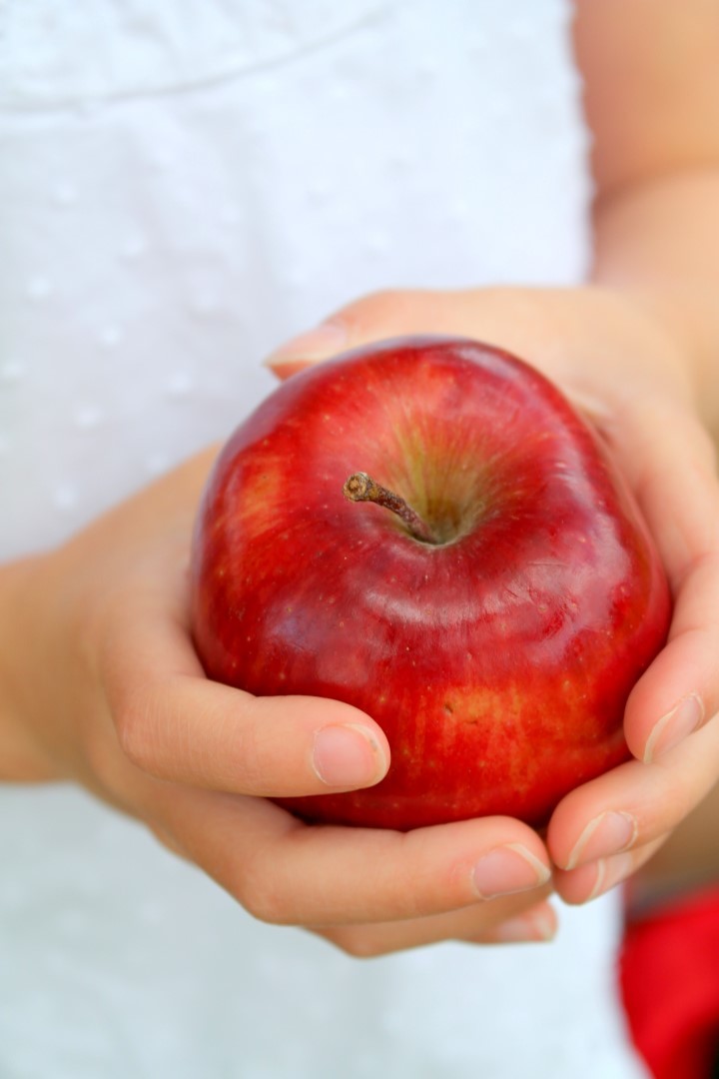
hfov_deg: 19.7
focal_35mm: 69
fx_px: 2067
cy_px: 540
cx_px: 360
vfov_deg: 29.2
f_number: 5
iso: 100
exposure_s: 1/160
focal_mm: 45
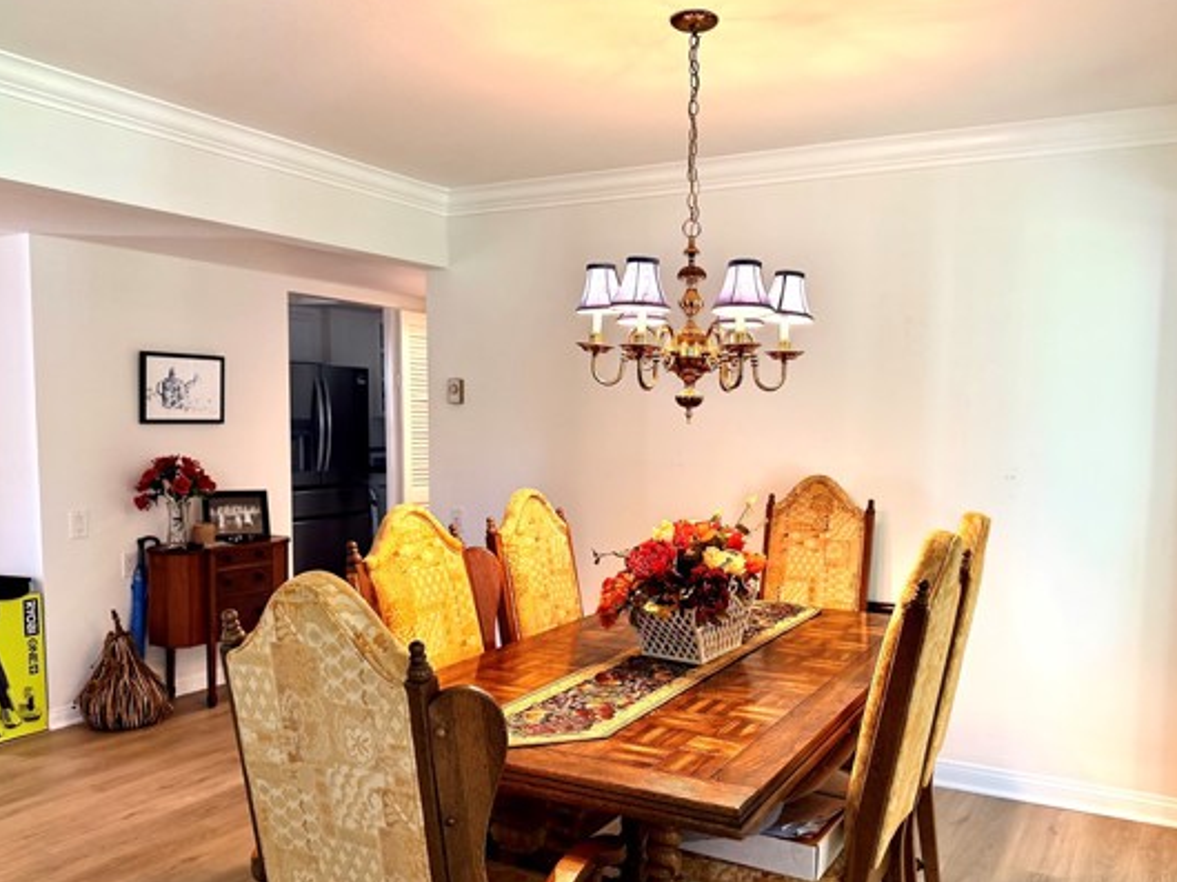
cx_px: 653
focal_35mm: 29
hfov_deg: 61.5
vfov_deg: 48.1
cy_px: 502
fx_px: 986
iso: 160
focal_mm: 6.76
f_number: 1.78
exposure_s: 1/60
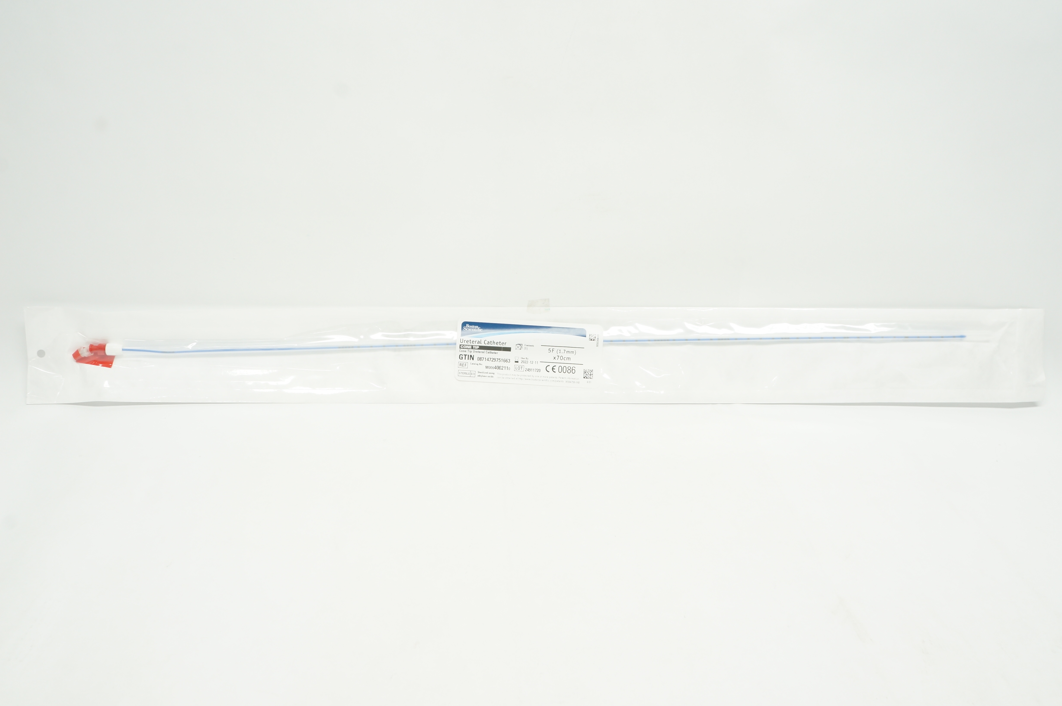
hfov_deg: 59.5
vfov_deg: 41.6
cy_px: 353
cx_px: 531
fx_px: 928
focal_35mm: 32
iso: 400
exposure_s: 1/15
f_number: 11
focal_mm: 21
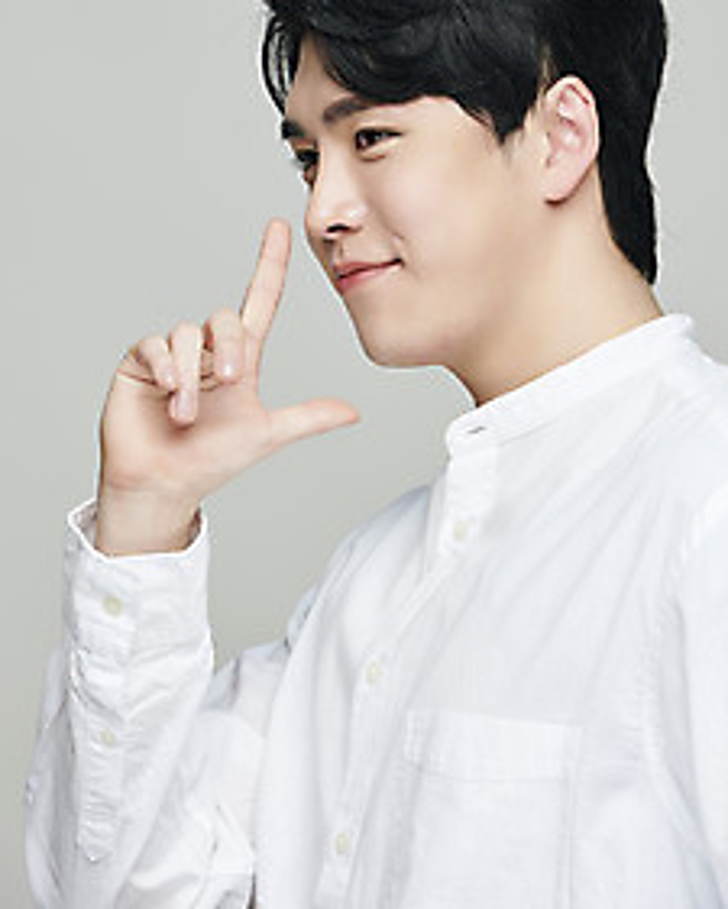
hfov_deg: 5.8
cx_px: 367
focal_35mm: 267
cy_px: 366
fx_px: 7187
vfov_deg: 7.2
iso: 64
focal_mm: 200
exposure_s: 1/125
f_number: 8
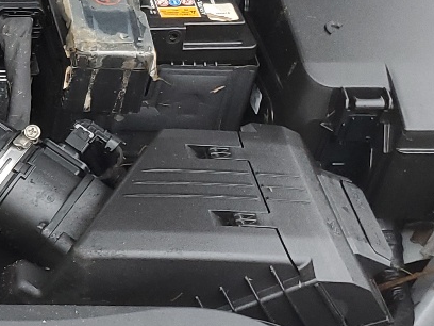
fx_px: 1279
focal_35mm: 102
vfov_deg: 14.5
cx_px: -312
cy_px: 108
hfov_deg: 16.5
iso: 65
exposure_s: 1/120
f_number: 1.5
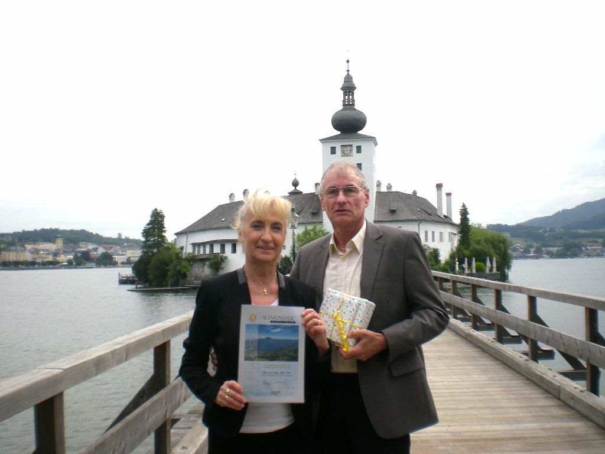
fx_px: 664
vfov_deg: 37.7
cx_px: 302
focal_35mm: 38
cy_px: 227
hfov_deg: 49.0
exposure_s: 1/275
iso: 50
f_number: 4.6
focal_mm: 6.3
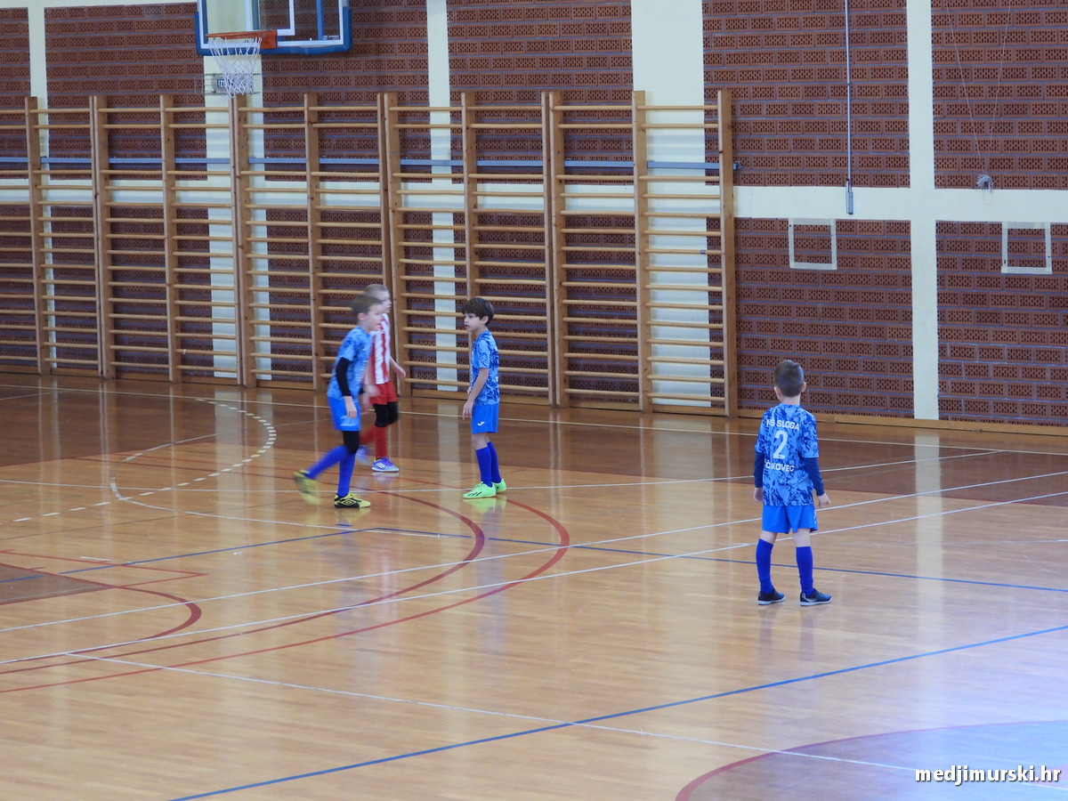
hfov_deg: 14.6
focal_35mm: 135
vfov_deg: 11.0
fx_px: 4165
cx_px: 534
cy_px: 400
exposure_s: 1/50
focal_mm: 24.3
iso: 400
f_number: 4
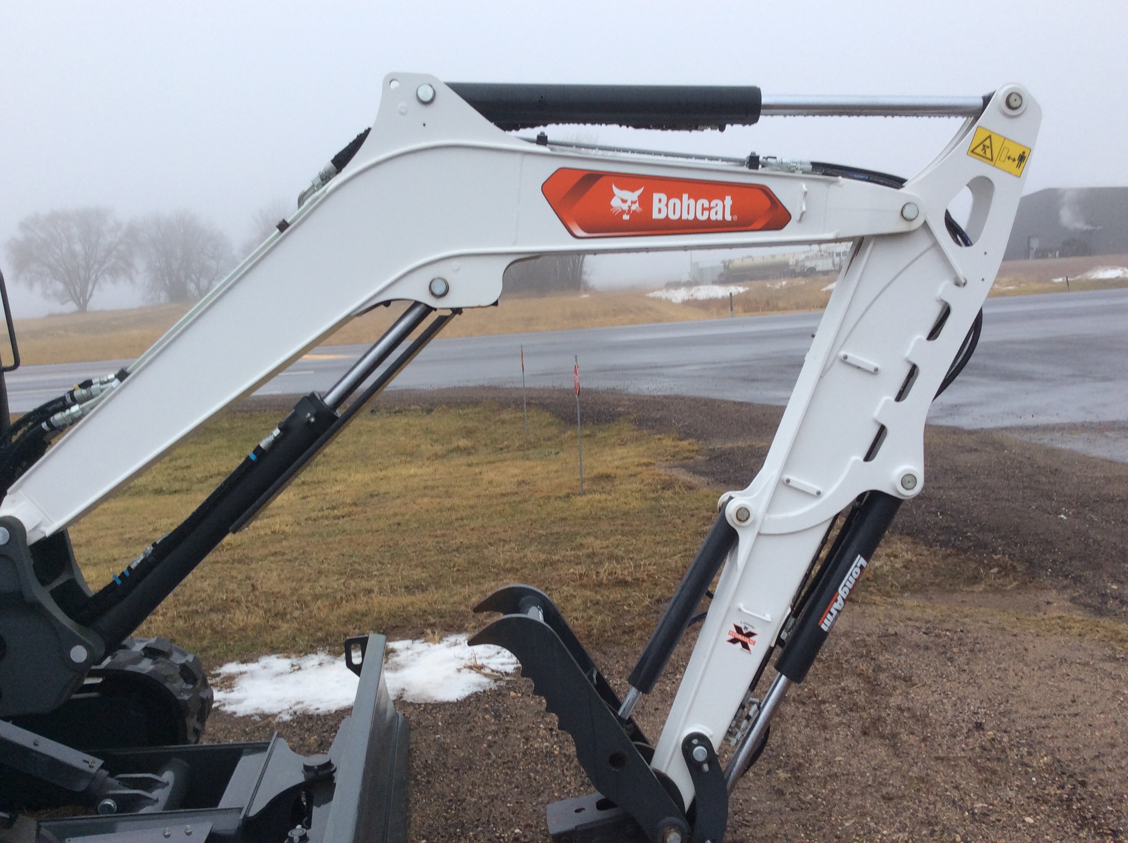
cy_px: 422
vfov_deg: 44.1
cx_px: 564
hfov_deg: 56.9
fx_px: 1041
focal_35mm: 32
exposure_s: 1/400
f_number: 2.4
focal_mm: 3.3
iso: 32
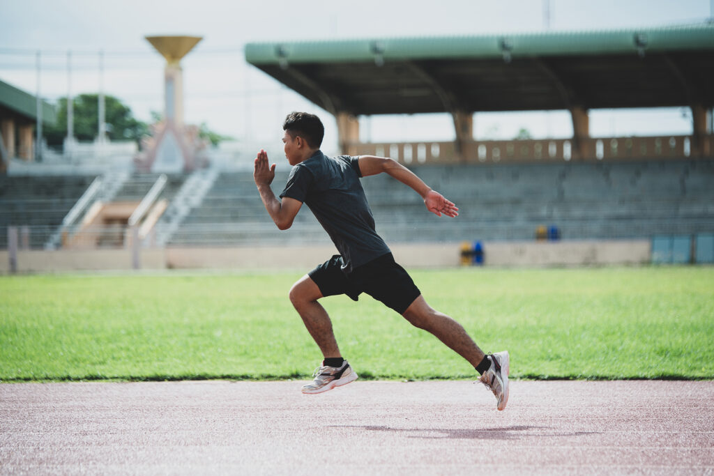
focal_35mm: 135
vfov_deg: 10.2
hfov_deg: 15.2
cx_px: 357
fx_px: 2678
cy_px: 238
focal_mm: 135
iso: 100
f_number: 2.8
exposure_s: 1/1000
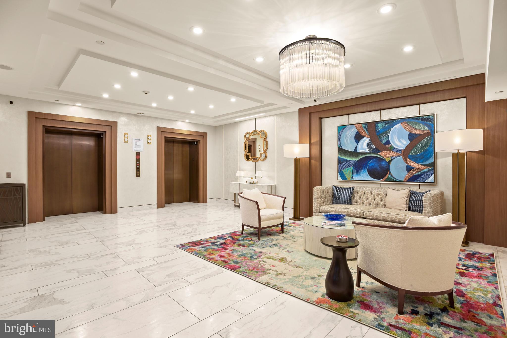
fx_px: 239
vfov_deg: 70.5
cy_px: 169
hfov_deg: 93.3
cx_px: 254
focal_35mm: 17
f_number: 8
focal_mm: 17
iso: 200
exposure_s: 1/2.5
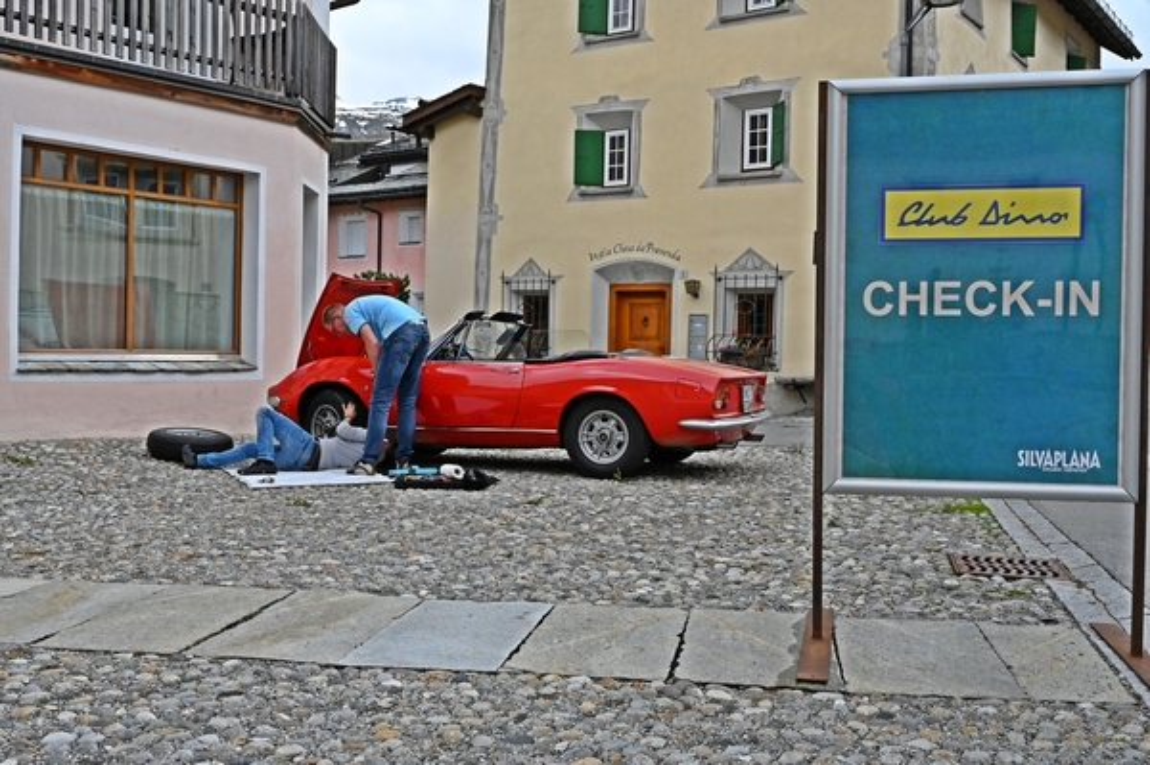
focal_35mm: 38
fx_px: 1213
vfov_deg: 35.0
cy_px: 382
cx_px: 575
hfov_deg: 50.7
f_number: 16
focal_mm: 38
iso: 4000
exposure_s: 1/1000
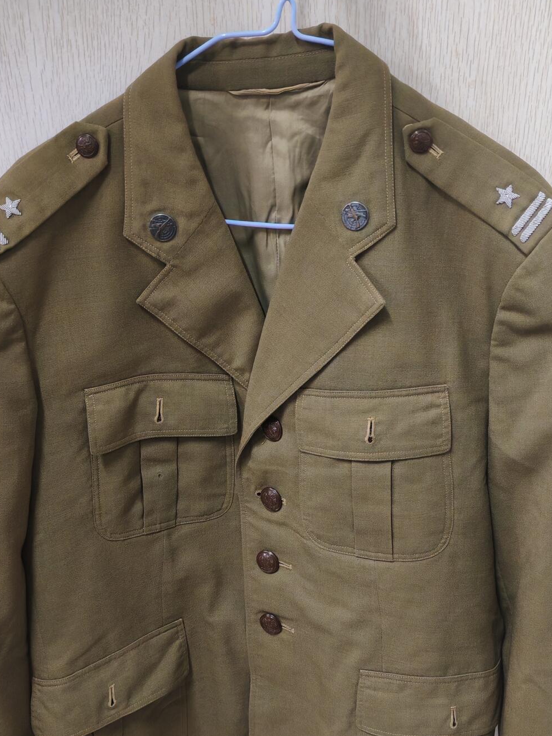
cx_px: 263
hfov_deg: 32.2
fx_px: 957
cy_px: 461
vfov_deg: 41.8
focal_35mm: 45
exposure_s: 1/25
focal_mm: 5.52
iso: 800
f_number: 1.95
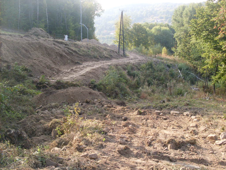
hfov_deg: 49.0
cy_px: 85
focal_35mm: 38
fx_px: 248
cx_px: 113
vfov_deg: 37.7
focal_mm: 6.3
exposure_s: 1/250
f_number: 2.8
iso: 80
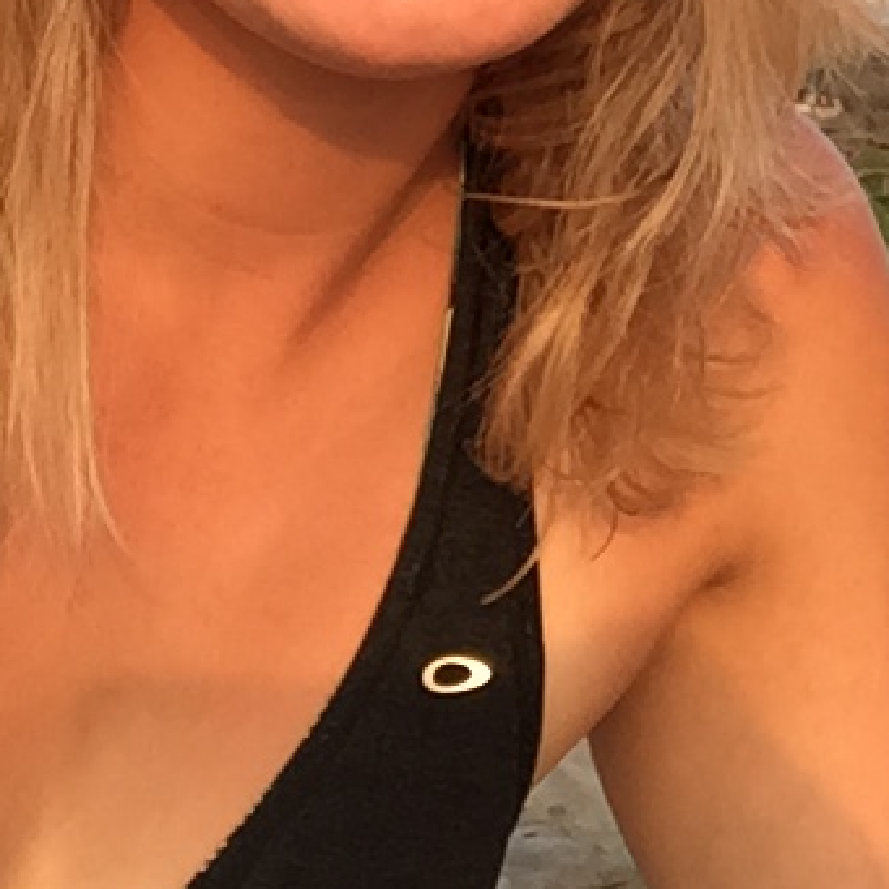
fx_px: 2993
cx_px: 743
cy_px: -206
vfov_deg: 16.2
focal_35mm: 103
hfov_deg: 16.7
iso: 32
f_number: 2.2
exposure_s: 1/301
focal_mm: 2.65
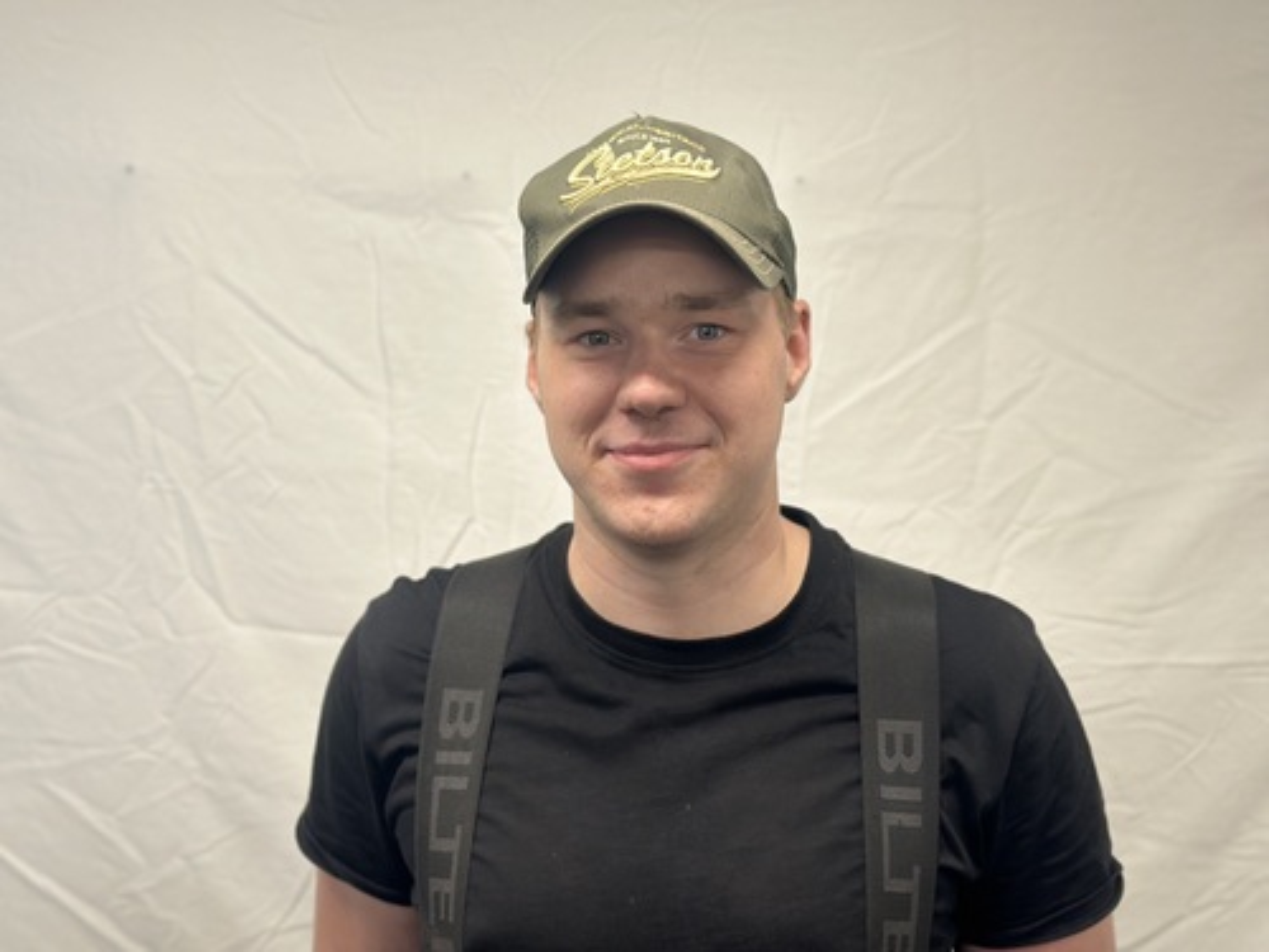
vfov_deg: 30.3
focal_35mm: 48
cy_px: 476
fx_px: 1760
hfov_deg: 39.7
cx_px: 634
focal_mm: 6.86
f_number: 1.78
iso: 80
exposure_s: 1/100
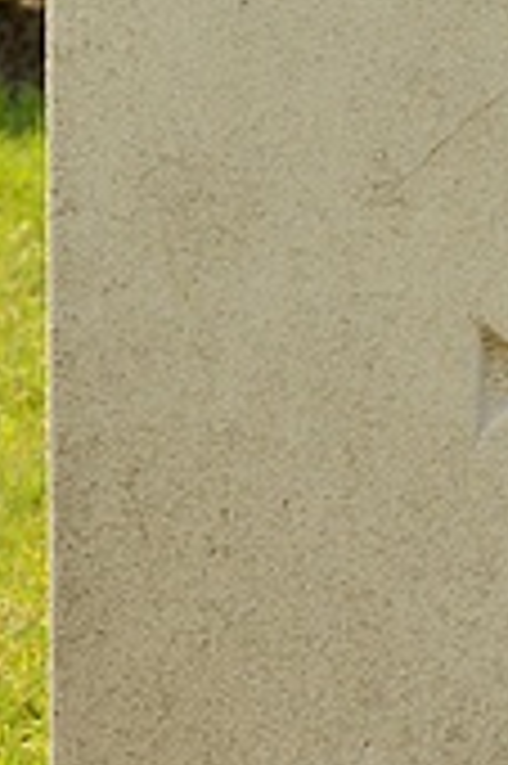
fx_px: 6730
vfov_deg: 6.5
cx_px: 834
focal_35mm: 317
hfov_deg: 4.3
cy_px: -45
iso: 200
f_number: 11
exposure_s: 1/125
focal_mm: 45
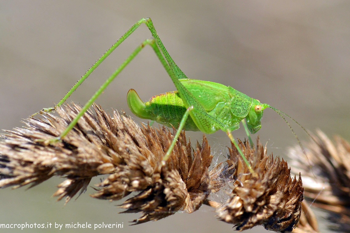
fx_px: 1390
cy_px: 111
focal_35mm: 143
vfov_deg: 9.6
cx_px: 175
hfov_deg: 14.3
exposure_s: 1/500
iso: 640
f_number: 13
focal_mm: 90
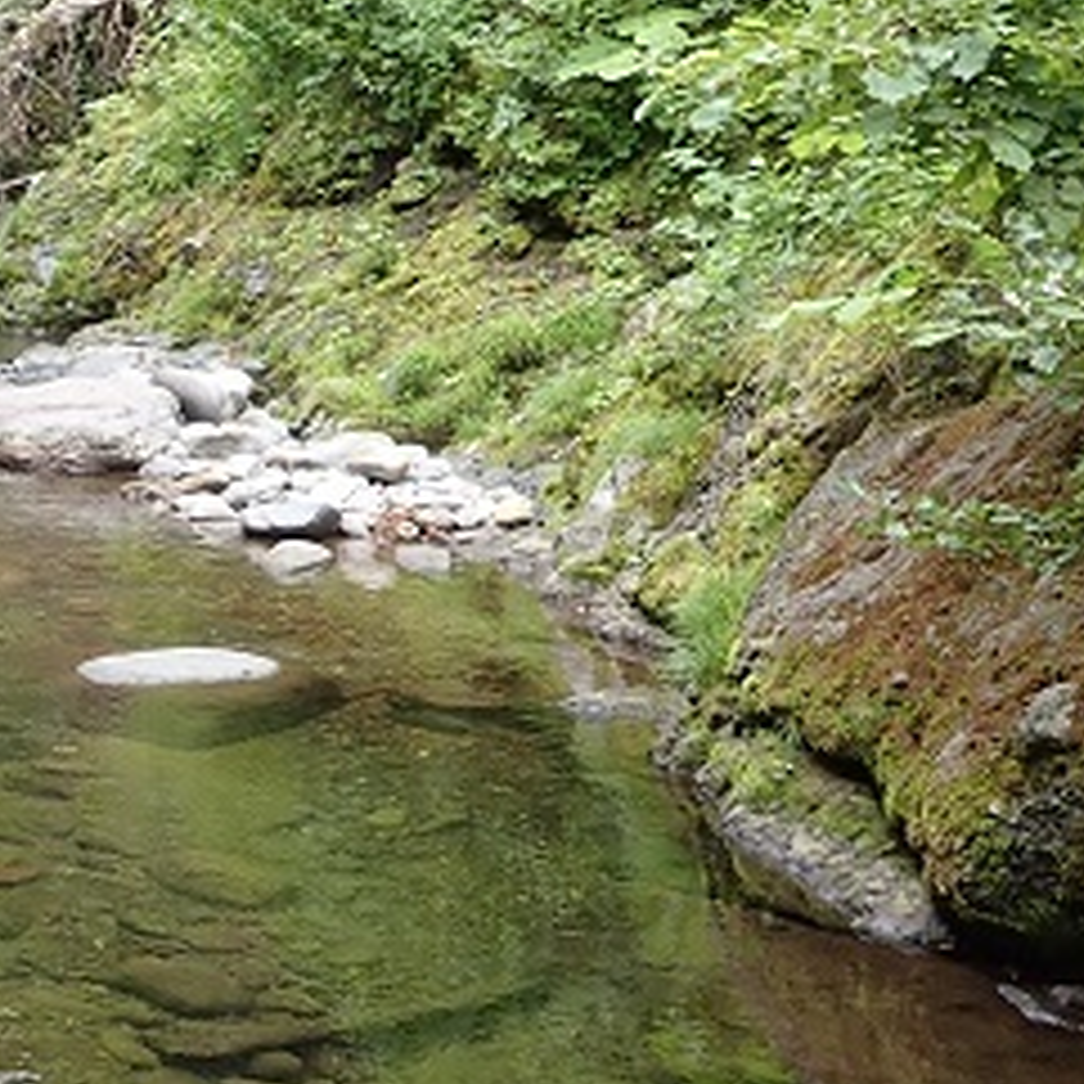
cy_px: 720
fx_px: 2338
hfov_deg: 25.4
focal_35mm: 66
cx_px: 126
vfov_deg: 26.0
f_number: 2
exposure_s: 1/100
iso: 100
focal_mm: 4.5
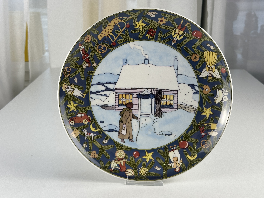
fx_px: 366
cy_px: 99
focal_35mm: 48
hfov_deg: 39.7
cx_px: 132
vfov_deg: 30.3
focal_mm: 6.86
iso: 64
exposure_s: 1/176
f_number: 1.78
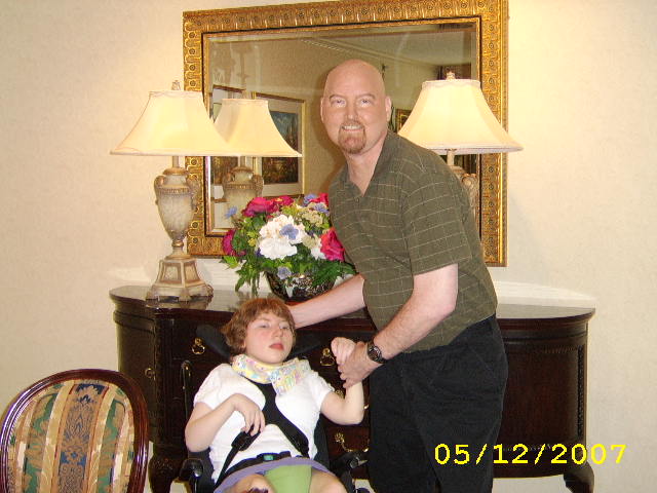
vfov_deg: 31.5
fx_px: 873
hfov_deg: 41.2
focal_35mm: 46
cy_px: 246
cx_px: 328
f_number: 3.5
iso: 400
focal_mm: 11.93
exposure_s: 1/60
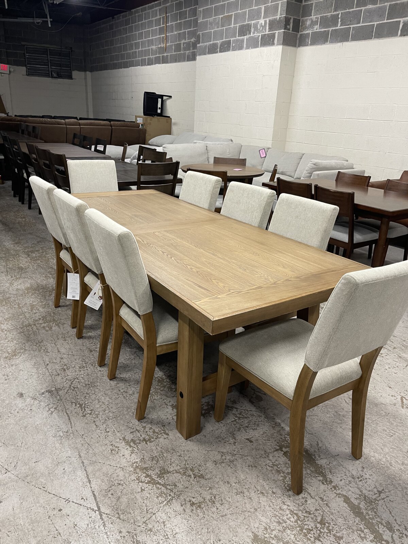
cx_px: 204
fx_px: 393
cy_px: 272
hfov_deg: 54.9
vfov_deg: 69.4
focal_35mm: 25
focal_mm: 5.1
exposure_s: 1/60
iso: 125
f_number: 1.6
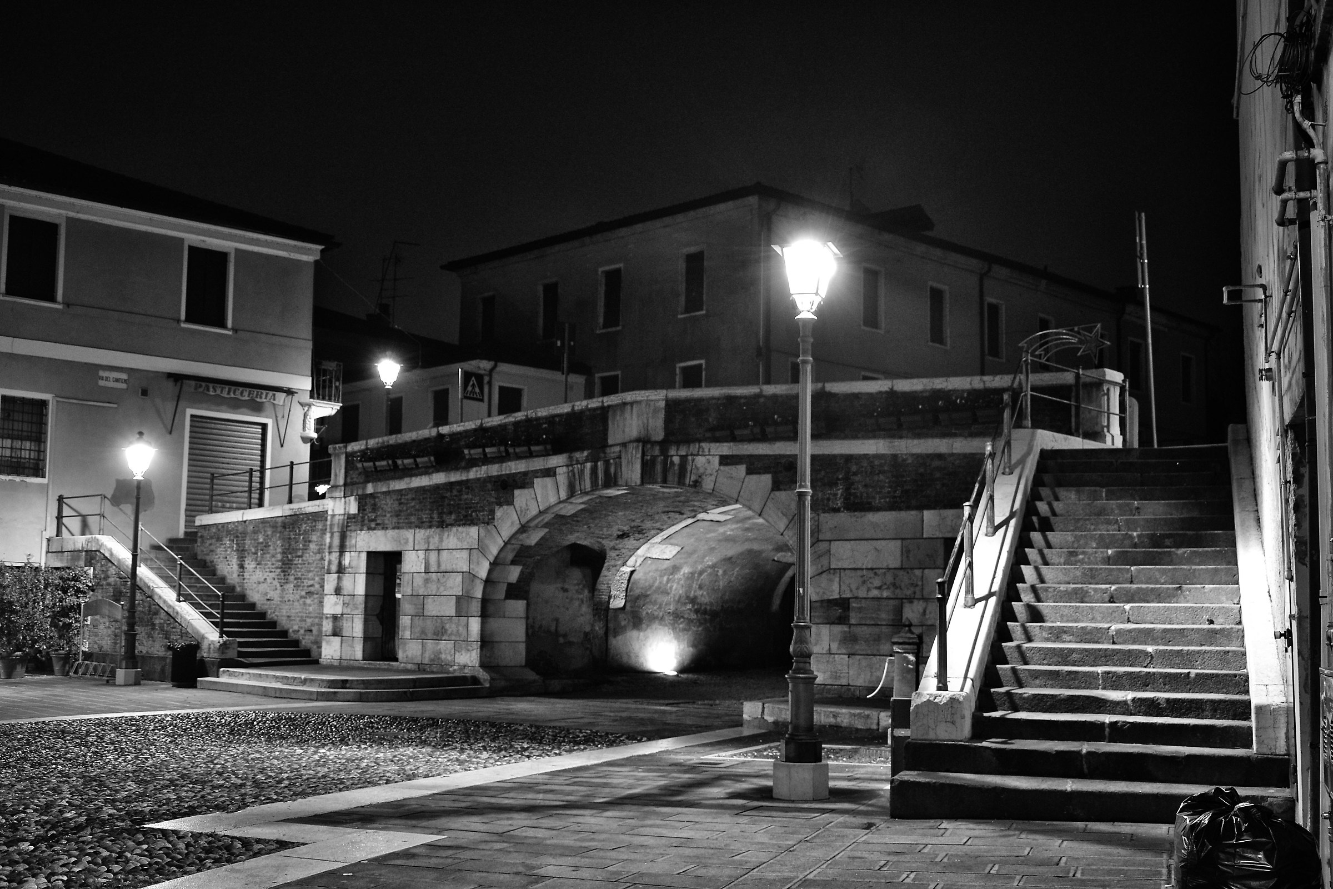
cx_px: 666
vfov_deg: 34.2
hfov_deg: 49.6
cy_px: 444
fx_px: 1444
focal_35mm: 39
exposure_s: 1/1.6
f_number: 5.6
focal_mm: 26
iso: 400
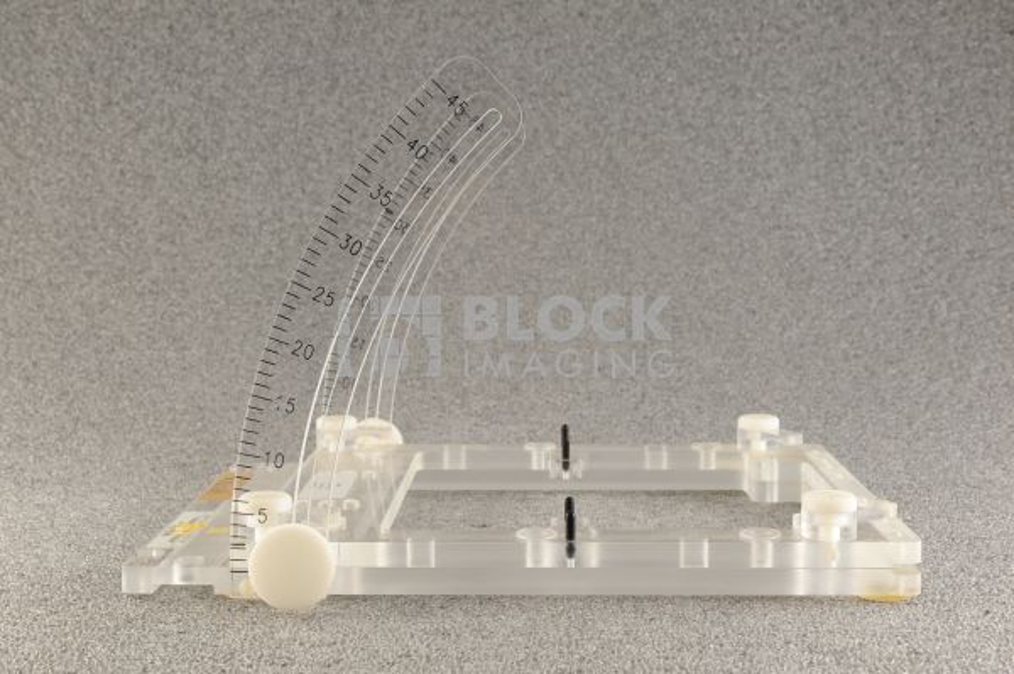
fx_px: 1407
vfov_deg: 26.9
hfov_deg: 39.6
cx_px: 507
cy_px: 337
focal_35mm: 50
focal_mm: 50
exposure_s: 1/160
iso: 1600
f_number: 13
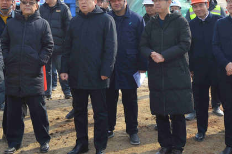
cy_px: -20
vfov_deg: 18.1
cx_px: 130
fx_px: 463
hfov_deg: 28.1
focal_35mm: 72
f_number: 7.1
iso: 100
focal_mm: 20
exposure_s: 1/200
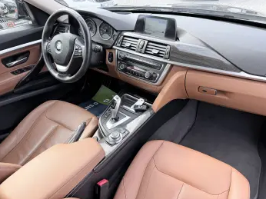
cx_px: 137
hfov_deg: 69.4
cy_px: 101
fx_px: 192
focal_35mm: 25
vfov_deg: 54.8
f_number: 1.78
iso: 80
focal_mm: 6.76
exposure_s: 1/284
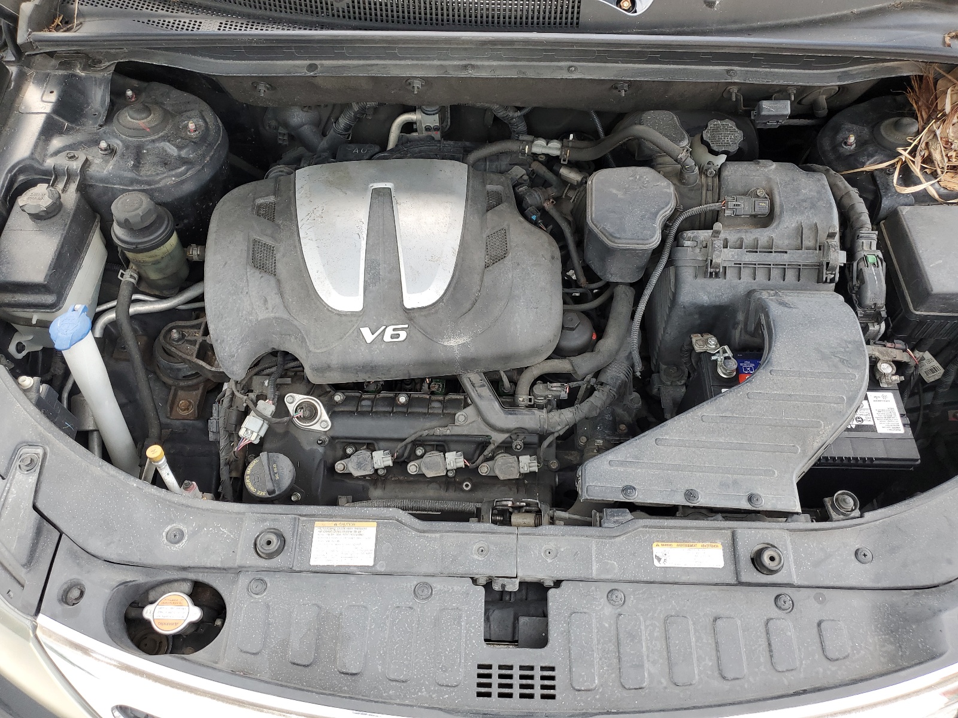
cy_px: 359
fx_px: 720
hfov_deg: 67.3
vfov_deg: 53.1
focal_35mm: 26
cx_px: 479
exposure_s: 1/60.2
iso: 50
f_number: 1.5
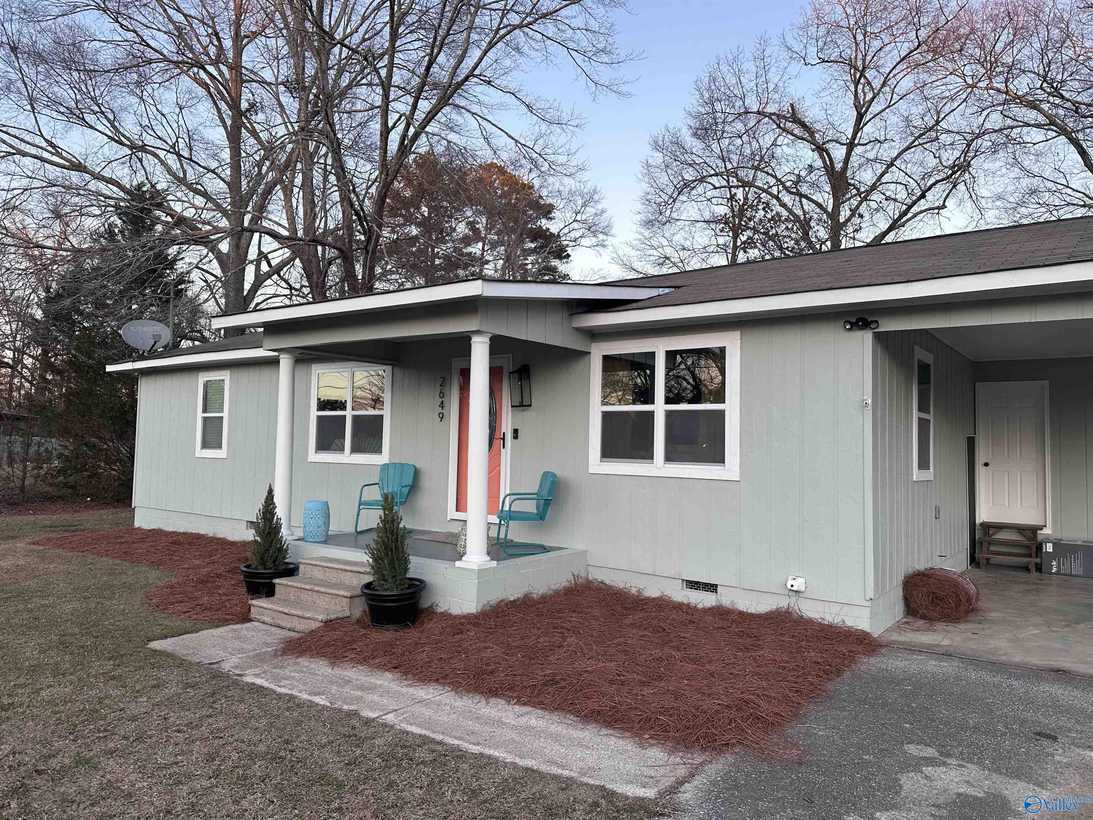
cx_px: 546
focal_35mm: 24
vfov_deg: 56.8
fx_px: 758
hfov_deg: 71.6
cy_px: 410
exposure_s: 1/262
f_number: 1.78
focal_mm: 6.86
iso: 80
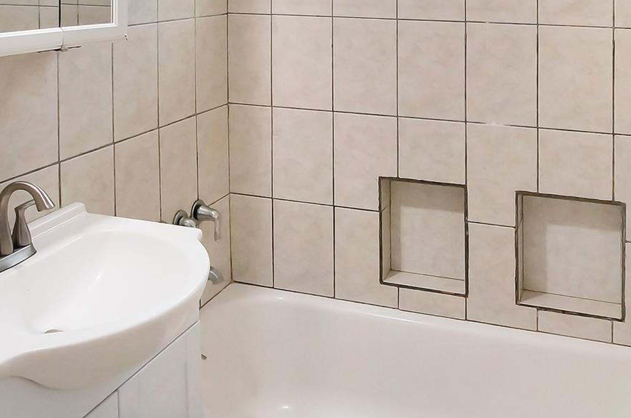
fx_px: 668
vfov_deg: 34.1
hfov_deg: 49.0
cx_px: 458
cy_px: 104
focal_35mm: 38
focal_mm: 11
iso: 500
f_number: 4.5
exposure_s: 1/60
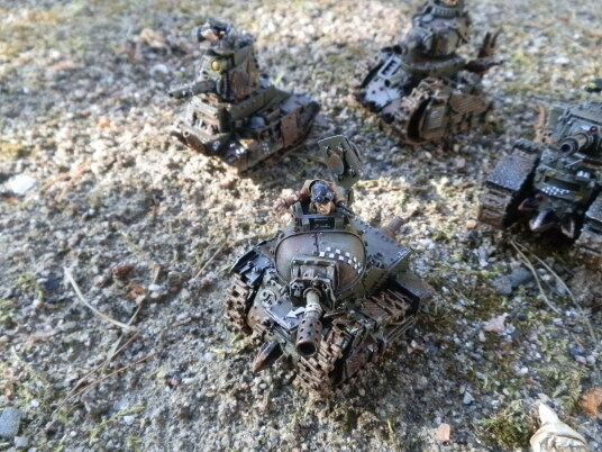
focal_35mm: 28
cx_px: 301
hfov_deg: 63.4
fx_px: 487
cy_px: 226
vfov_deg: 49.7
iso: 400
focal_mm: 5
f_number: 3.1
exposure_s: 1/320
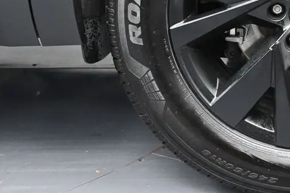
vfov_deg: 16.5
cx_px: 312
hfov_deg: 23.7
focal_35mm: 81
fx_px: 649
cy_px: -3
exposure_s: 1/125
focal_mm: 24.5
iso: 2500
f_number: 4.2
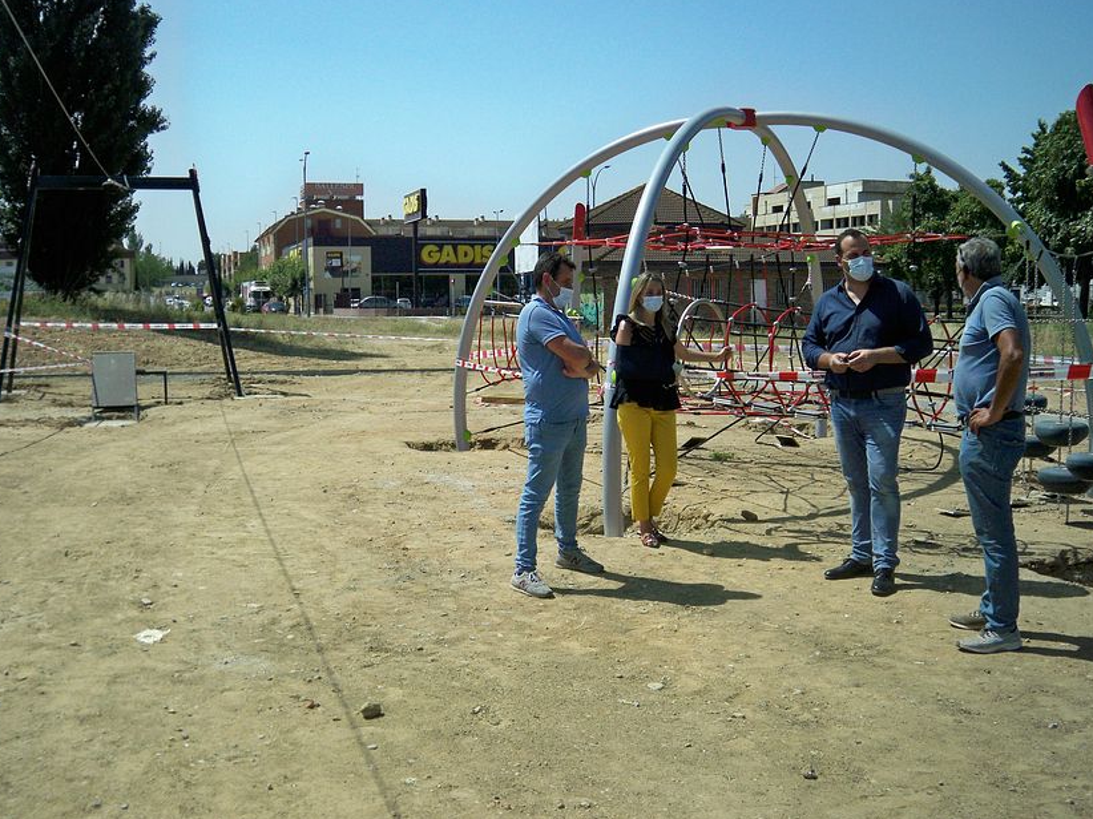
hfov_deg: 49.0
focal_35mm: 38
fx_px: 1199
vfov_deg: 37.7
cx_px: 541
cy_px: 405
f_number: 8.6
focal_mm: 7.9
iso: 100
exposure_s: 1/500
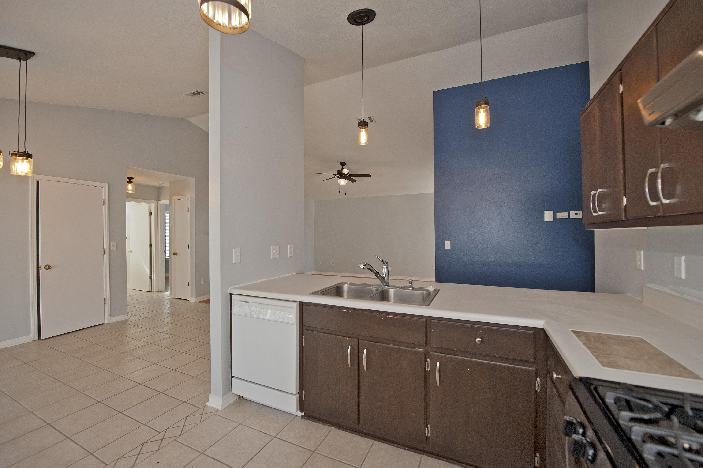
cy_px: 234
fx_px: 273
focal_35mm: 14
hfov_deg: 104.3
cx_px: 352
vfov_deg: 81.1
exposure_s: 1/125
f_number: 5
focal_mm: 14
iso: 500
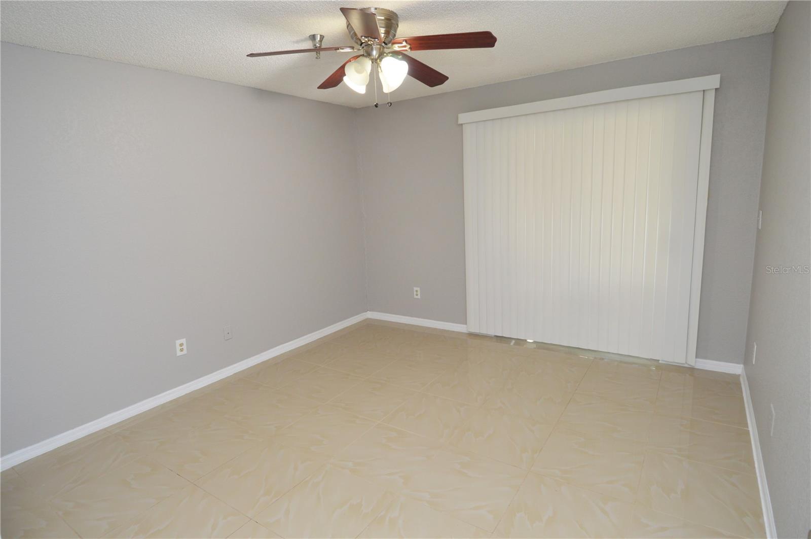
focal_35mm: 18
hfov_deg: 90.1
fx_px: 405
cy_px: 270
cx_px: 406
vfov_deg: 67.3
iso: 450
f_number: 4
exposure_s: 1/60
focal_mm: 12
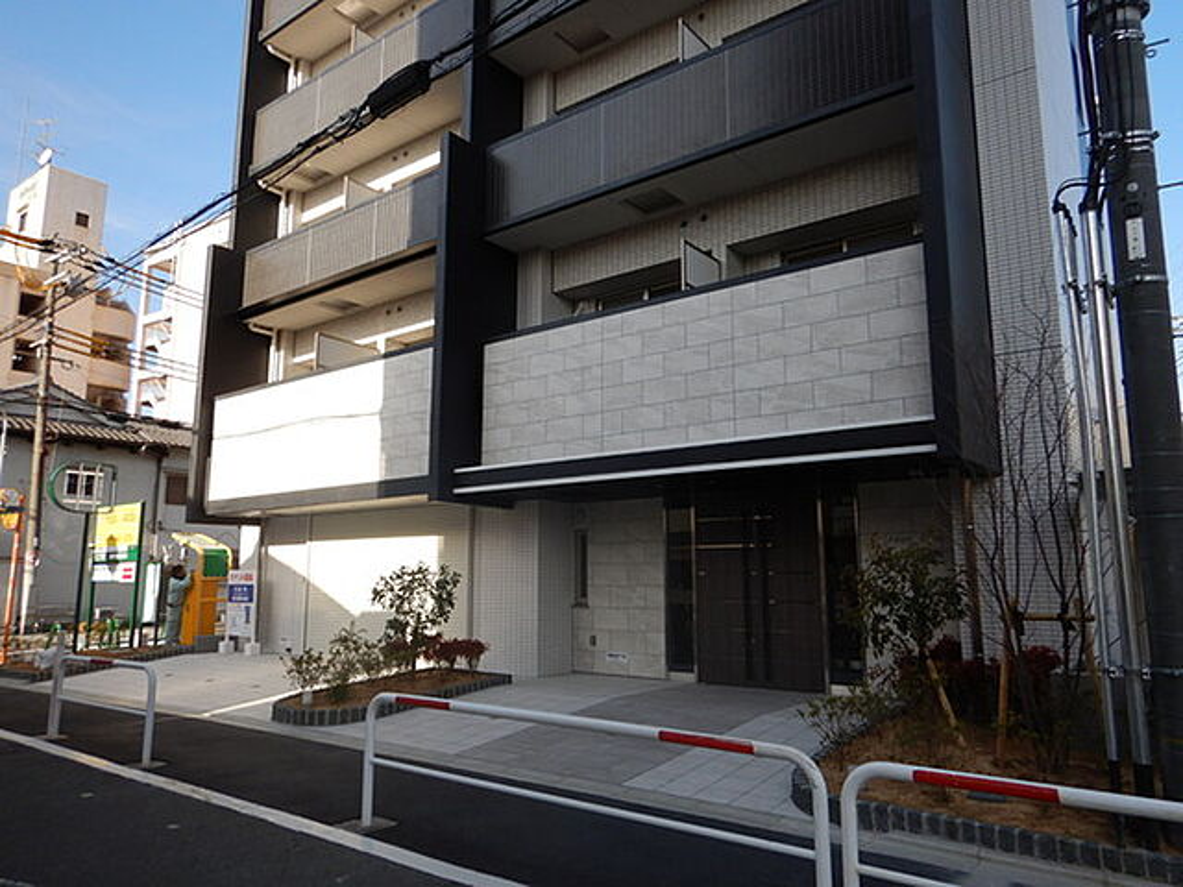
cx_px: 592
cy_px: 444
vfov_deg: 56.8
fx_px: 820
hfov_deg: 71.6
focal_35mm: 24
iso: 125
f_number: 2.8
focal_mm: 4.3
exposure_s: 1/800
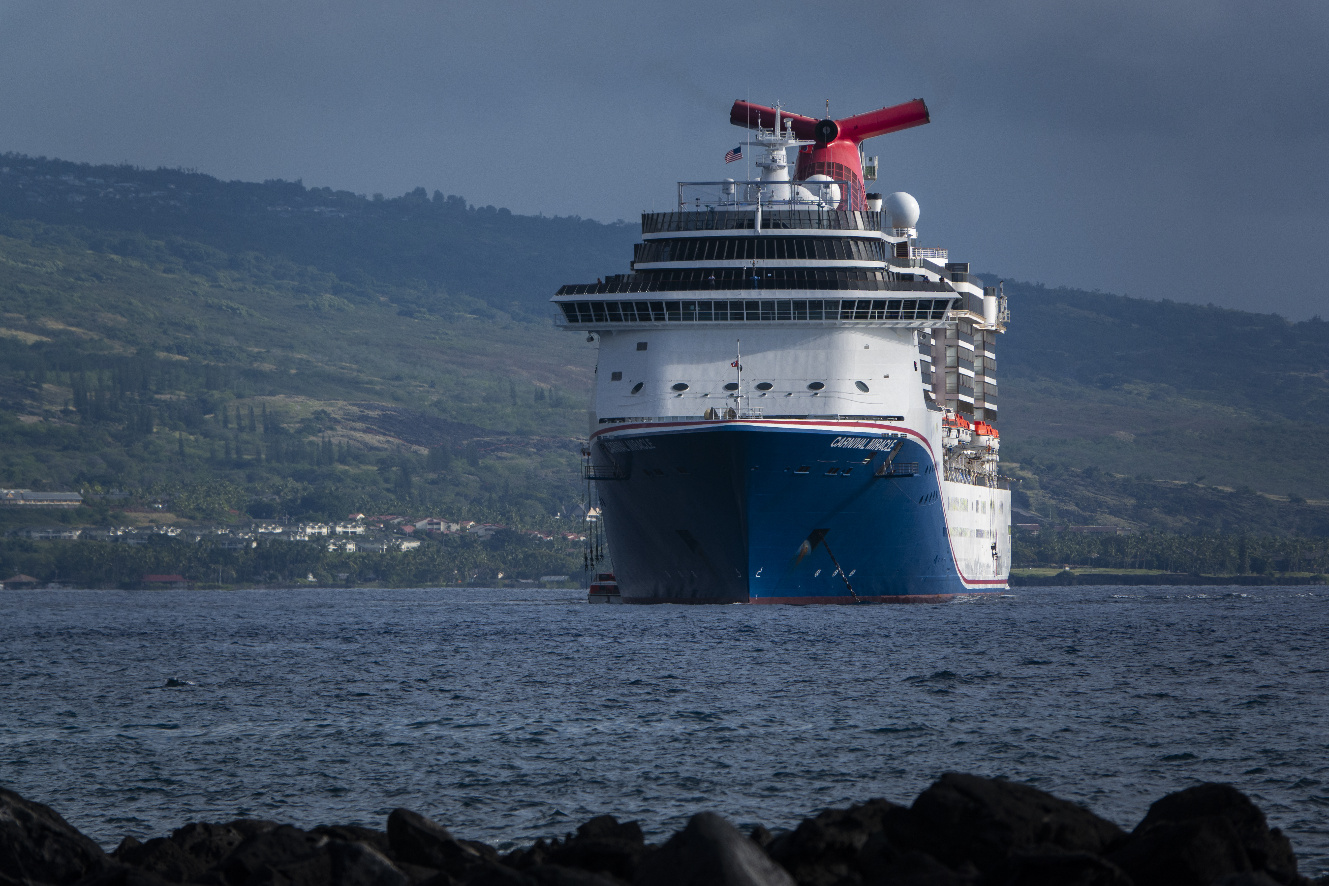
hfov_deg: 4.9
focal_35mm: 424
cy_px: 443
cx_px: 664
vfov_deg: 3.2
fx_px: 15652
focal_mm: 155.41
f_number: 4
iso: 100
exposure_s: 1/1000
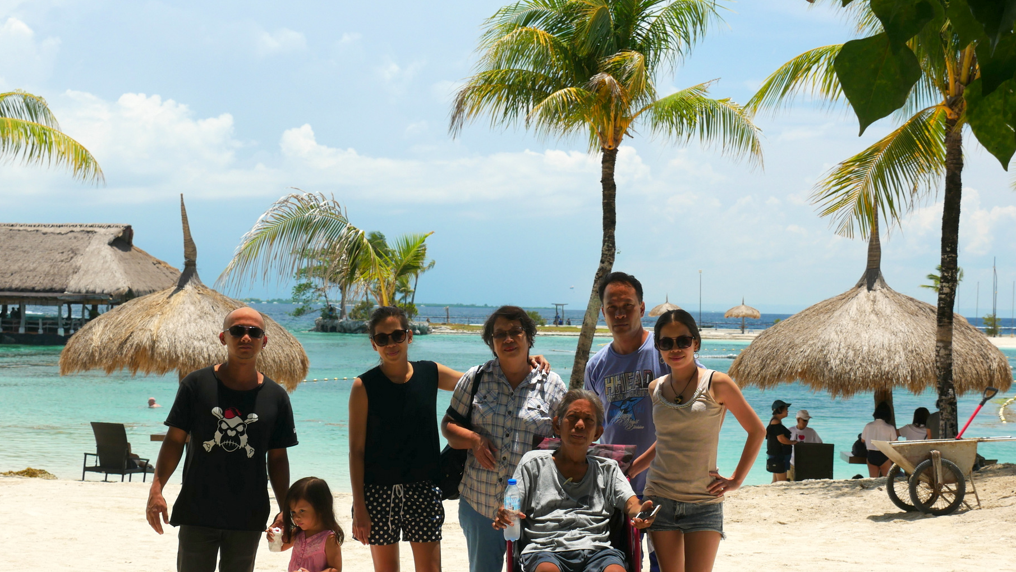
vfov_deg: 18.5
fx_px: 1751
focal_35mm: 65
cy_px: 393
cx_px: 456
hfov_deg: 32.3
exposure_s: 1/500
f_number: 6.3
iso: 200
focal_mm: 27
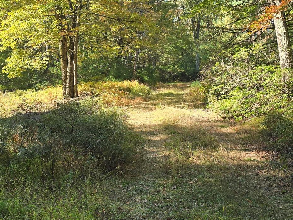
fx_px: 432
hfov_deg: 37.3
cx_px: 116
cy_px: 90
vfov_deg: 28.5
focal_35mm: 51
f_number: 1.7
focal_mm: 6.3
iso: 16
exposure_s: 1/180
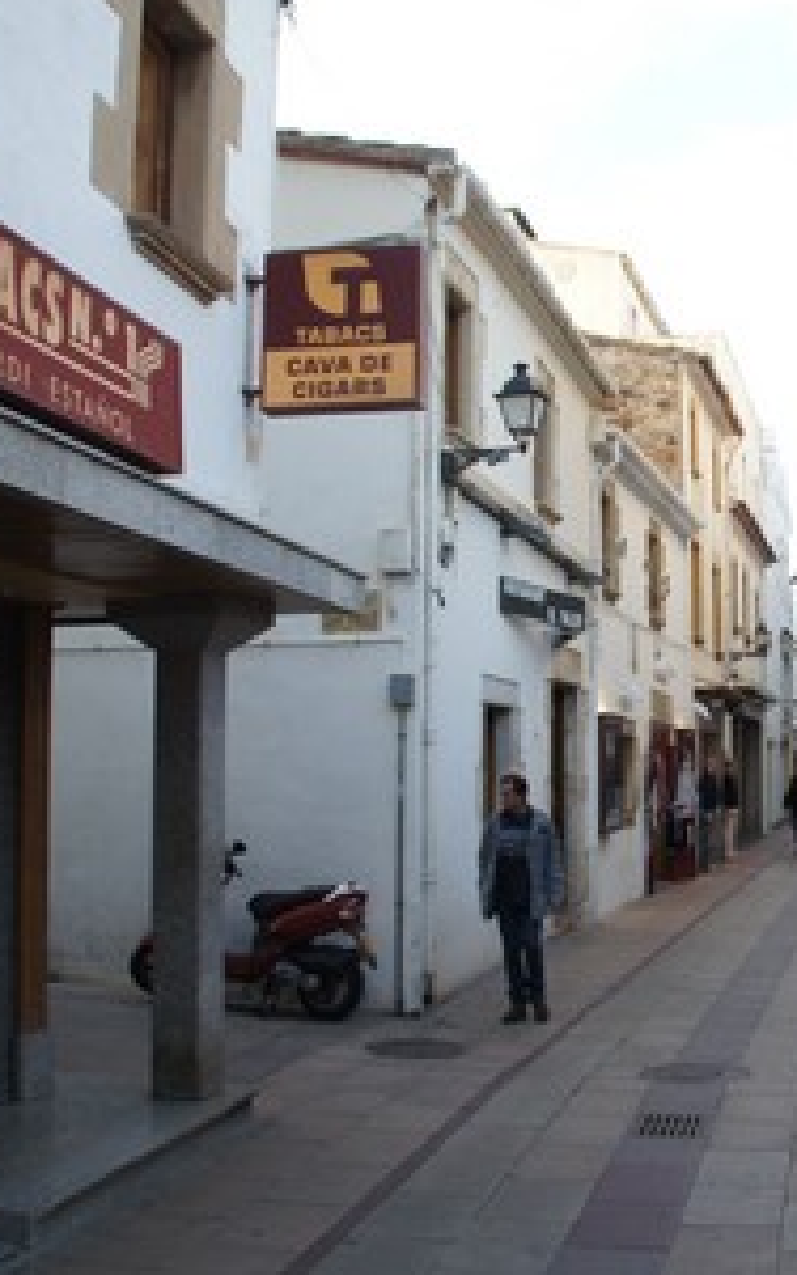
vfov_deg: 47.2
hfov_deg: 29.8
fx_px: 1460
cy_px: 633
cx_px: 640
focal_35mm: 42
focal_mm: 18
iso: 100
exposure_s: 1/60
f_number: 5
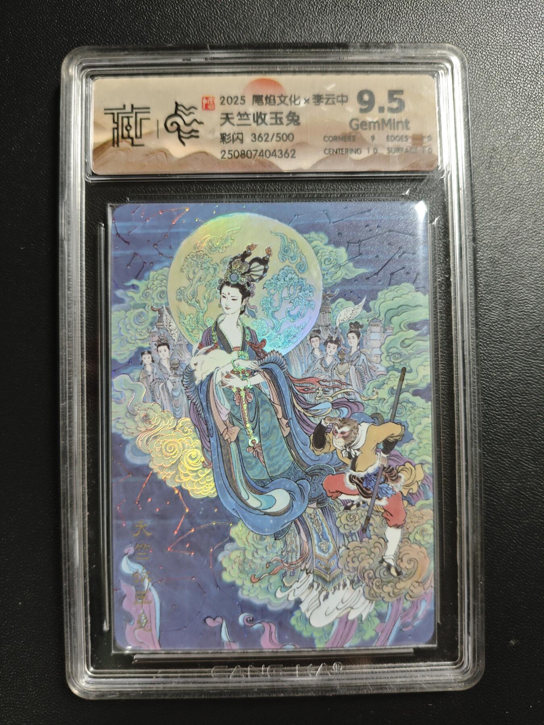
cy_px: 362
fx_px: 545
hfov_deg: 53.1
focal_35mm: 26
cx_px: 272
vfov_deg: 67.3
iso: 500
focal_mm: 4.94
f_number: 1.5
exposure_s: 1/100
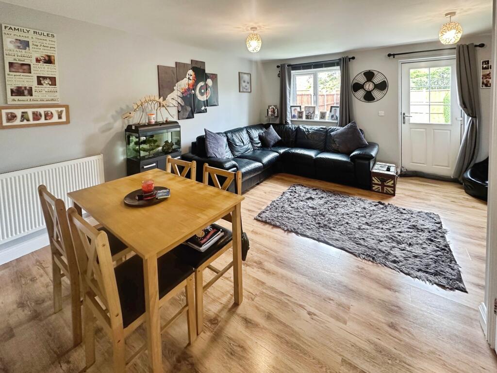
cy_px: 186
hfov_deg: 102.0
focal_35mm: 14
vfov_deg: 85.7
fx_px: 201
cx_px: 248
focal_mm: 2.22
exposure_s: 1/76
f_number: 2.2
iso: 320
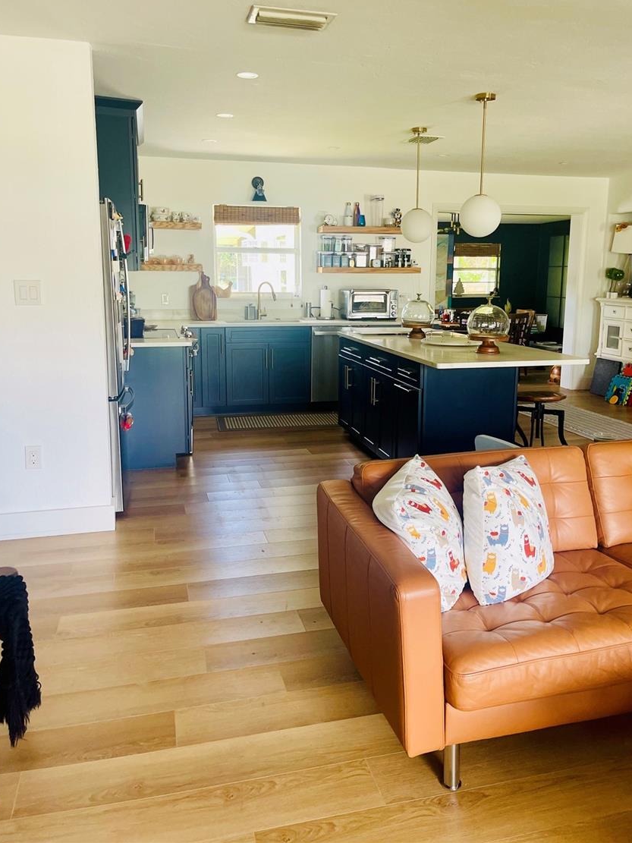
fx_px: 657
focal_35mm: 27
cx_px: 332
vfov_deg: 65.2
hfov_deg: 51.3
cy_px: 388
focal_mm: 5.1
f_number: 1.6
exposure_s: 1/106
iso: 125
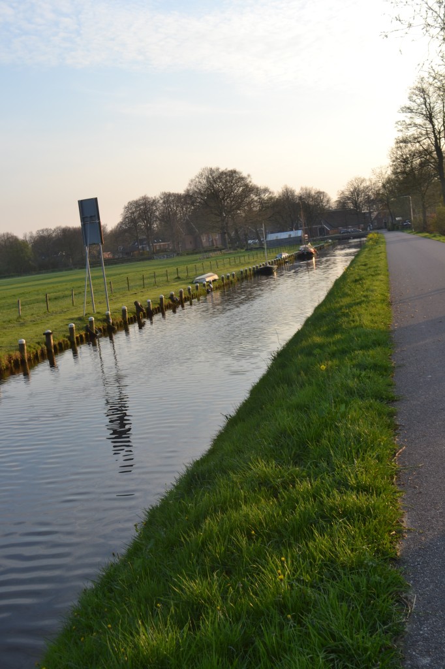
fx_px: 779
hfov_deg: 31.9
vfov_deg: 46.4
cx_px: 222
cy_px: 334
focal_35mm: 42
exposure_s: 1/160
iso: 100
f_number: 6.3
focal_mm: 28
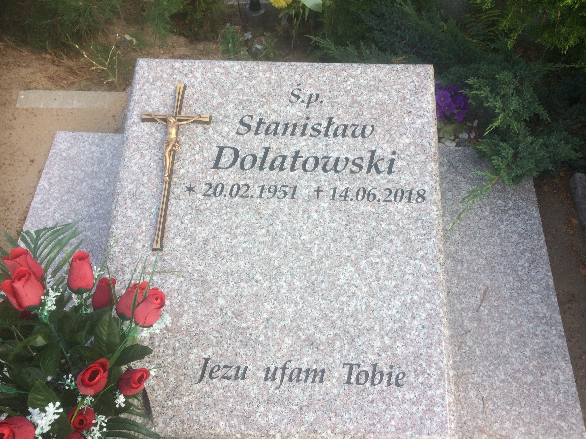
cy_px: 220
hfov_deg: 61.7
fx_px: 491
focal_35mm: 29
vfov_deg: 48.2
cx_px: 293
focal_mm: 4.15
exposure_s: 1/507
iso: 32
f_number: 2.2
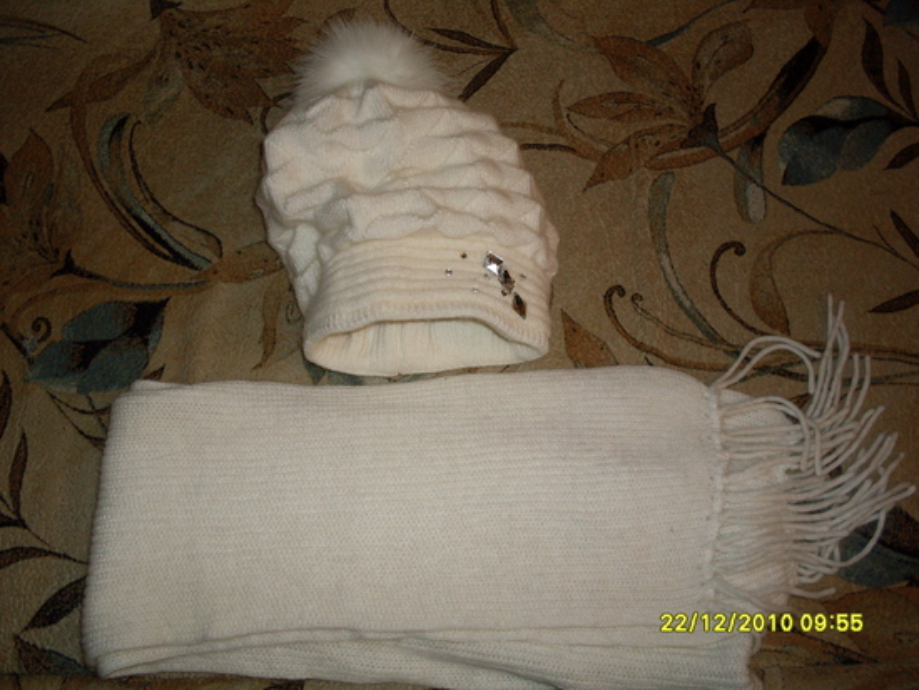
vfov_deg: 37.7
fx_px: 1009
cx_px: 460
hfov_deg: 49.0
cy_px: 345
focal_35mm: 38
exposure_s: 1/45
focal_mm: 6.3
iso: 100
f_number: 2.8
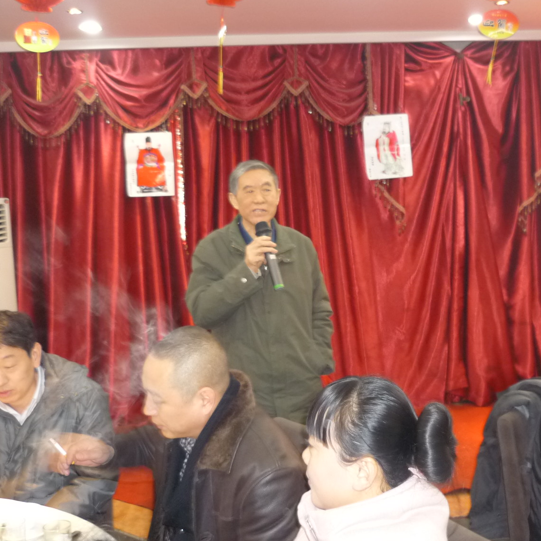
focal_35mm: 41
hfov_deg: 40.8
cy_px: 261
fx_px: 725
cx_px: 311
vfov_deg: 40.9
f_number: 2.8
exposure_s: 1/8
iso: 320
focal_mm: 5.5
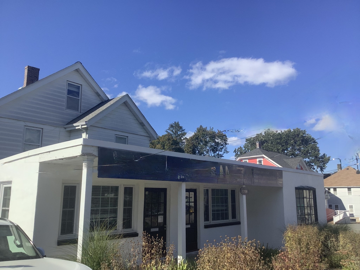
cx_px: 180
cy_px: 135
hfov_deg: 58.4
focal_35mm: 31
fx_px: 322
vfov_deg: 45.4
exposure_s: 1/1217
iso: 25
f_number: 2.4
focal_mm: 3.3
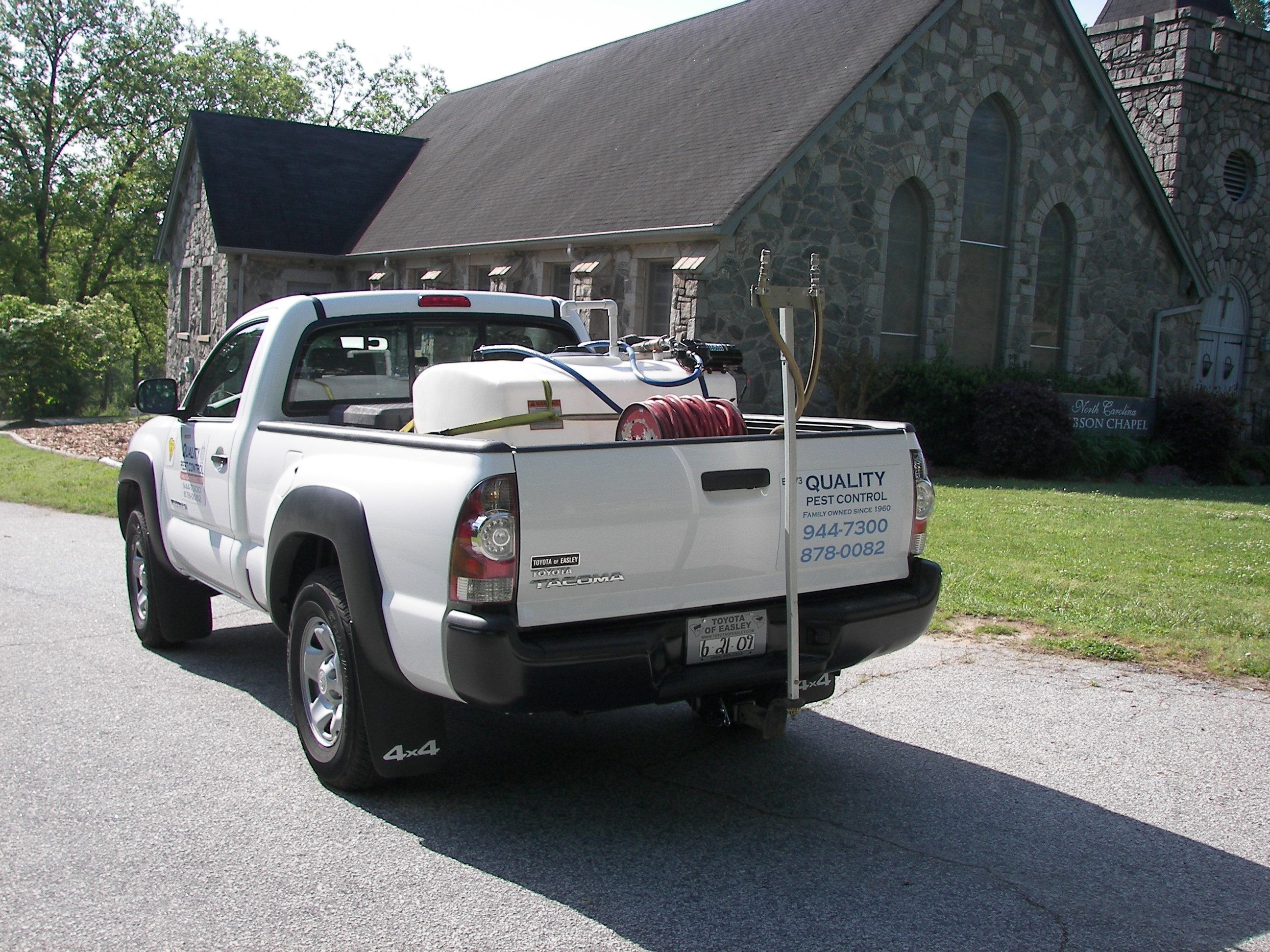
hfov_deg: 51.4
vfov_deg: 39.7
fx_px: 1321
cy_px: 476
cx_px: 635
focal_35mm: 36
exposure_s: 1/500
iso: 50
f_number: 2.8
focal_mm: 6
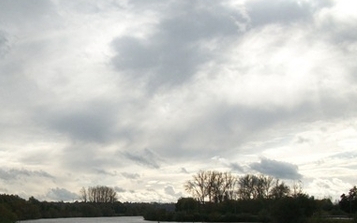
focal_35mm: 57
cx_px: 72
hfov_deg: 34.6
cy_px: 178
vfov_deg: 22.4
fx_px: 554
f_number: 8.8
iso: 80
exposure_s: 1/320
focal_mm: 5.7
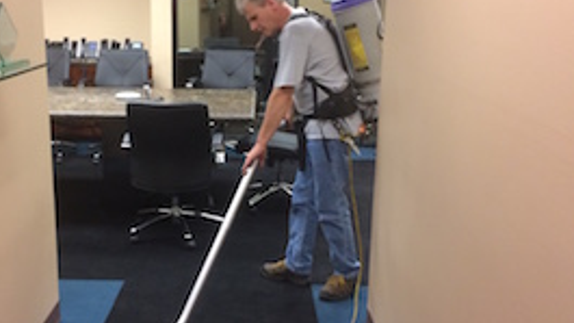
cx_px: 234
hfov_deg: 47.1
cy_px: 156
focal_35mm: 43
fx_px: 654
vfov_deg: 27.7
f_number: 2.2
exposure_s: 1/30
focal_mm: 4.15
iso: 200
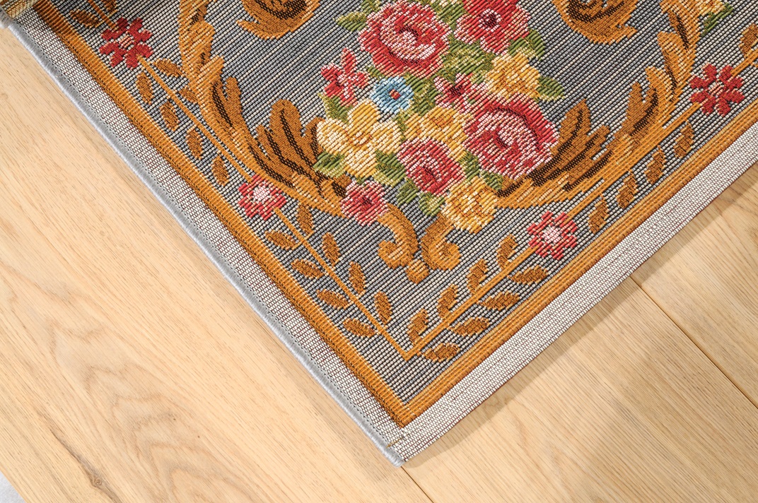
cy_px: 252
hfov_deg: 29.3
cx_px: 379
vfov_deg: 19.7
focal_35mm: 69
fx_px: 1451
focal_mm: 46
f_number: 25
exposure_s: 1/125
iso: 500
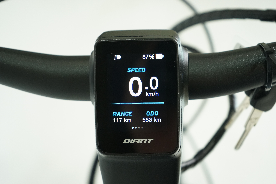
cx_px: 138
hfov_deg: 28.8
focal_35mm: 70
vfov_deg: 19.5
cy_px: 92
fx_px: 537
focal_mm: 70
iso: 2000
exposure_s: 1/200
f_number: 5.6
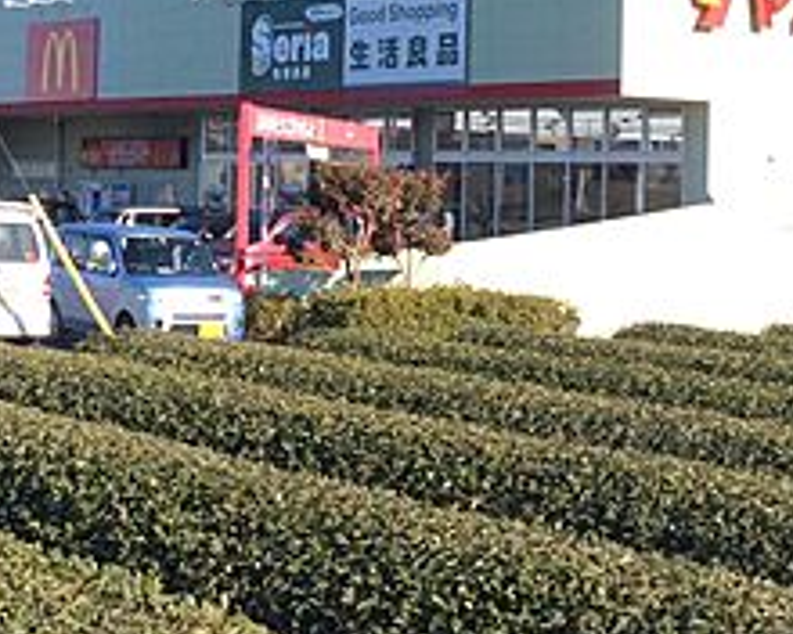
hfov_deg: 21.7
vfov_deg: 17.3
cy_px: 95
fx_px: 2065
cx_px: 324
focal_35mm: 88
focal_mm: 3.3
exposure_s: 1/1021
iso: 32
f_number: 2.4
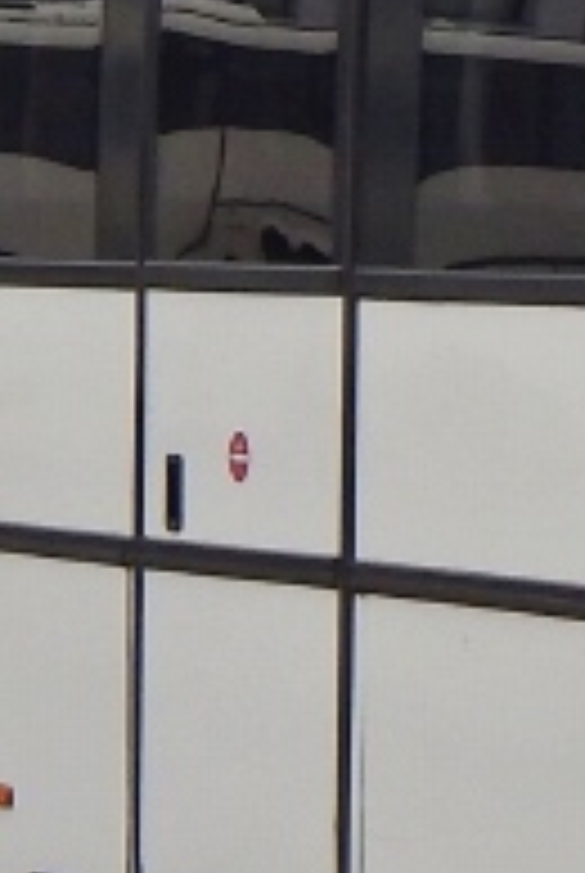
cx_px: 1683
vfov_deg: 6.0
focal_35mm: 341
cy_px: 20
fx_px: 8282
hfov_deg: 3.9
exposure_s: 1/500
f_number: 3.7
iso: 125
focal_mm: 8.6
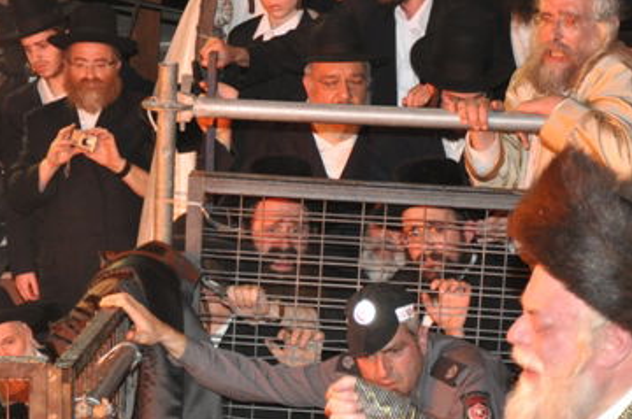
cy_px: 309
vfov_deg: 8.5
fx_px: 2805
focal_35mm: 160
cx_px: 156
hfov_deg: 12.8
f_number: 4.8
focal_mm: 48
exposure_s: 1/60
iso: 800
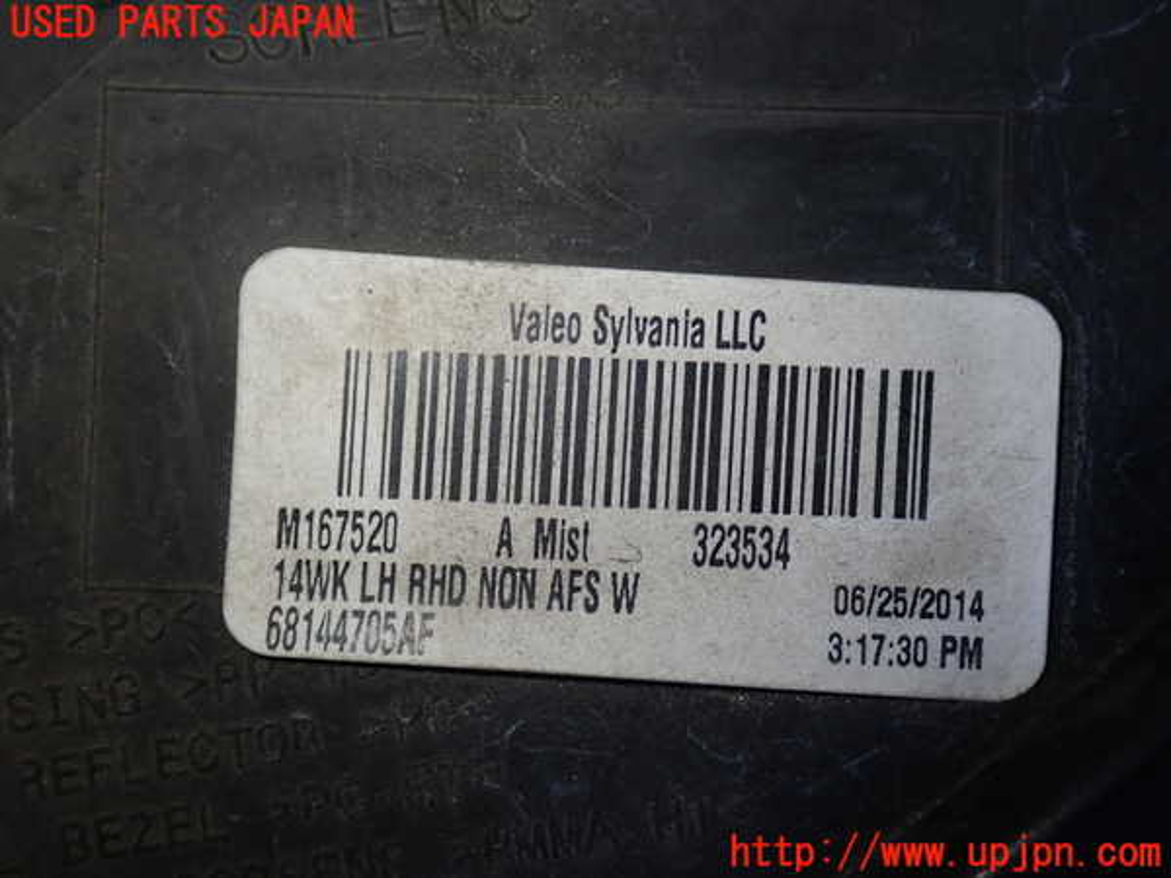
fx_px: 1285
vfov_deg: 37.7
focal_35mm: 38
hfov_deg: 49.0
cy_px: 439
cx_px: 586
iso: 100
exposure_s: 1/80
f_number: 2.7
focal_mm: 6.83
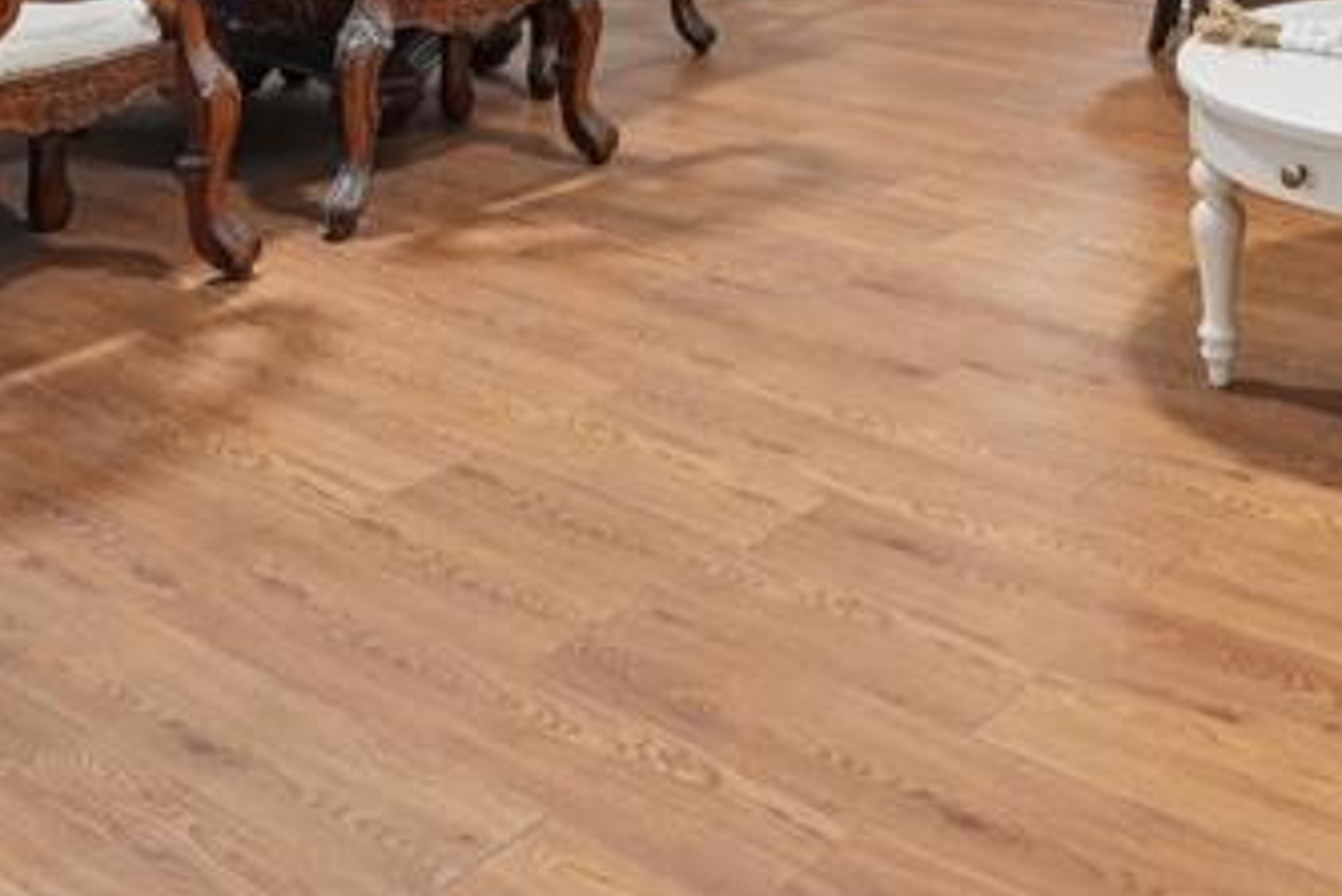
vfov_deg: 23.3
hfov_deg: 38.2
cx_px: 1153
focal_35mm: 49
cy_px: -362
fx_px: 1827
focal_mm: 16
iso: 400
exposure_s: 1/2
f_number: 9
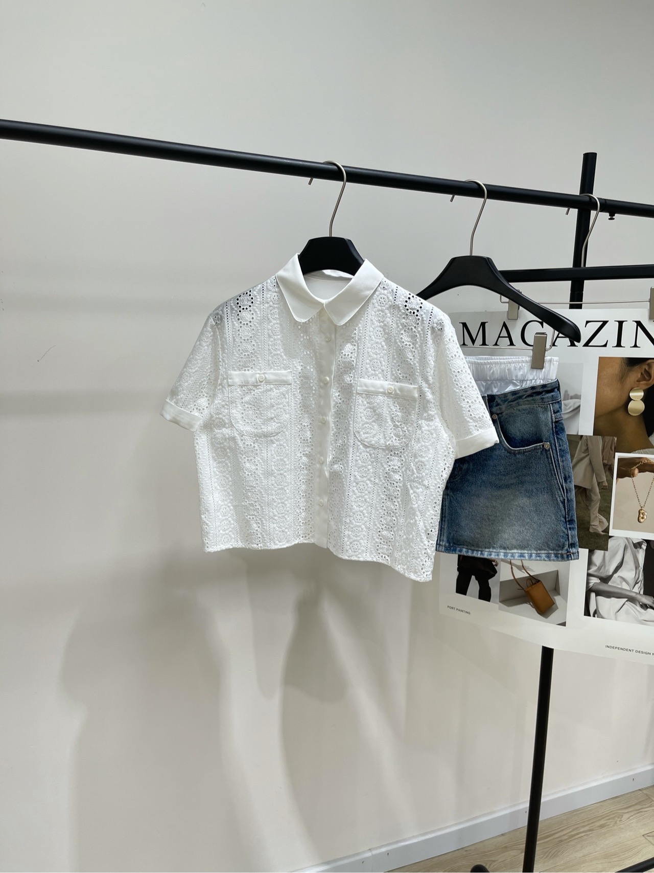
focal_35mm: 26
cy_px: 436
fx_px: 655
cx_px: 327
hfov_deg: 53.1
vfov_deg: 67.3
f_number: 1.6
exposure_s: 1/121
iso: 32
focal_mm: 5.1
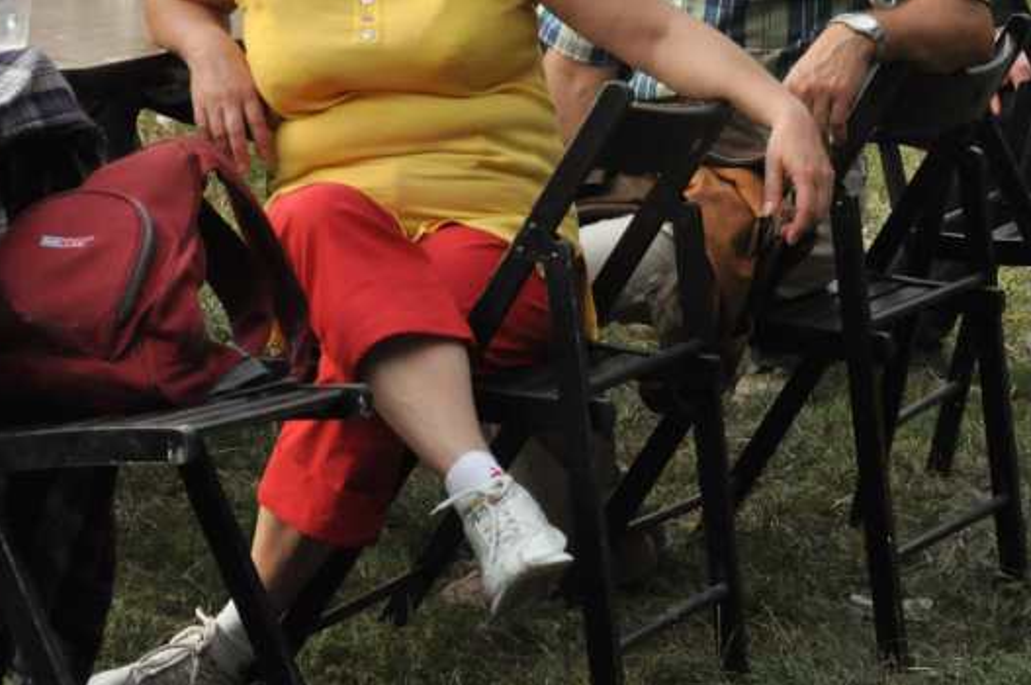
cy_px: 100
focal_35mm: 169
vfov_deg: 8.1
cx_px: 563
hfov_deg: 12.2
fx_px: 4834
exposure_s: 1/4000
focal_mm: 58
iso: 1250
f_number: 5
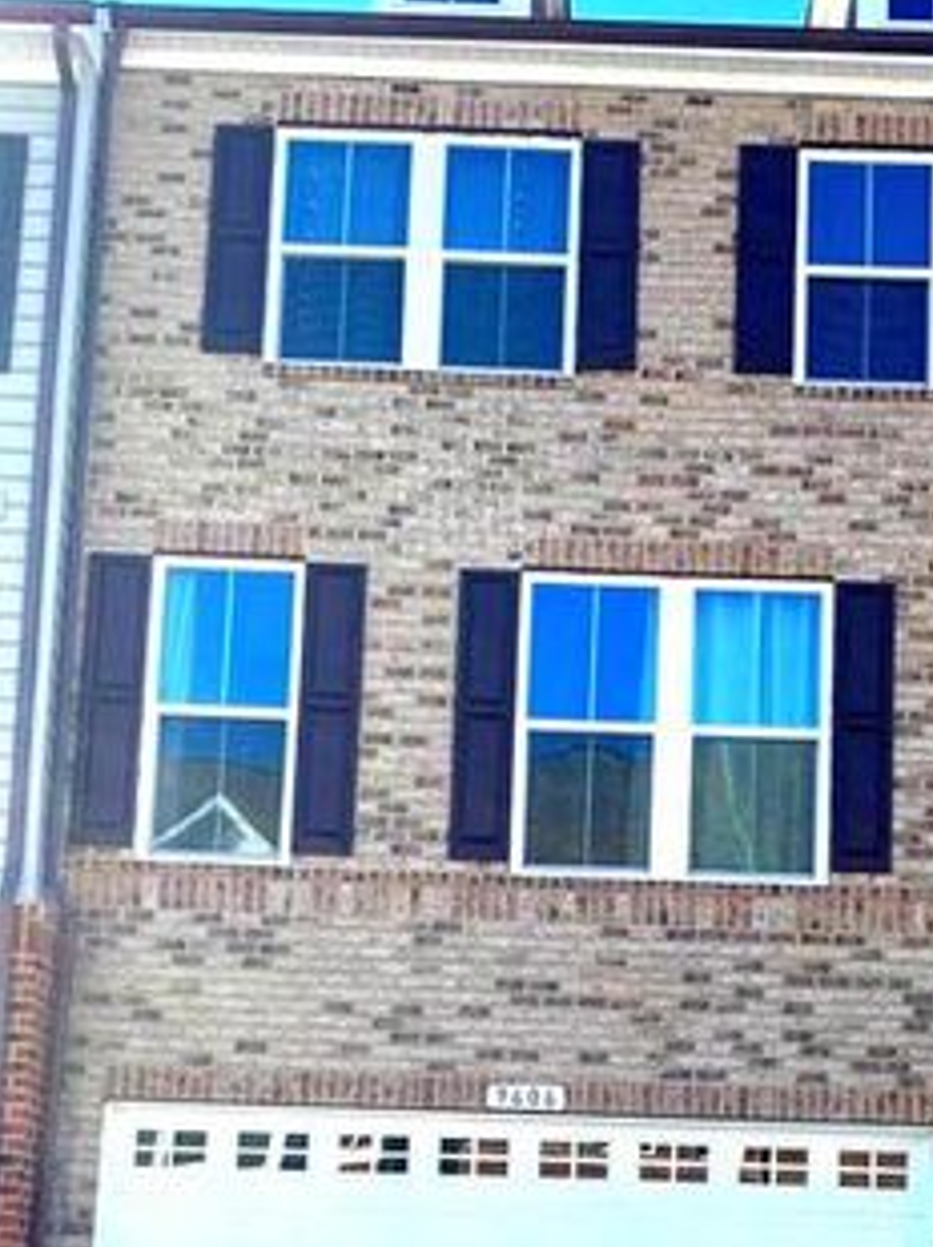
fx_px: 2015
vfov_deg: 33.4
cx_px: 643
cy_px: 992
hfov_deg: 25.9
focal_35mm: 56
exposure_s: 1/683
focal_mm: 4.25
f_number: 1.8
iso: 25
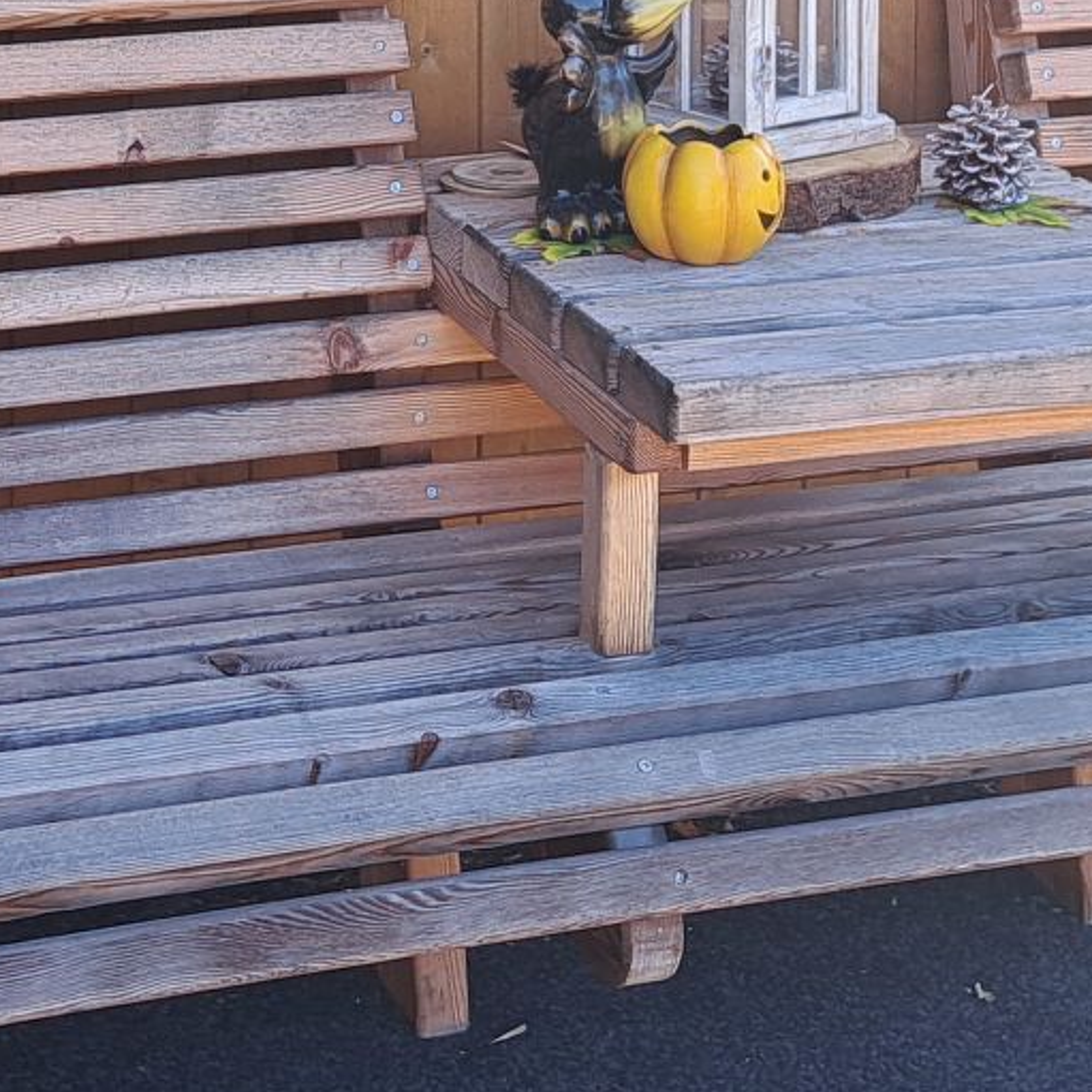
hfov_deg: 20.2
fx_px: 3034
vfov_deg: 19.0
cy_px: -286
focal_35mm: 85
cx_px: 250
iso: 50
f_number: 1.8
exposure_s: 1/100
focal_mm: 5.23
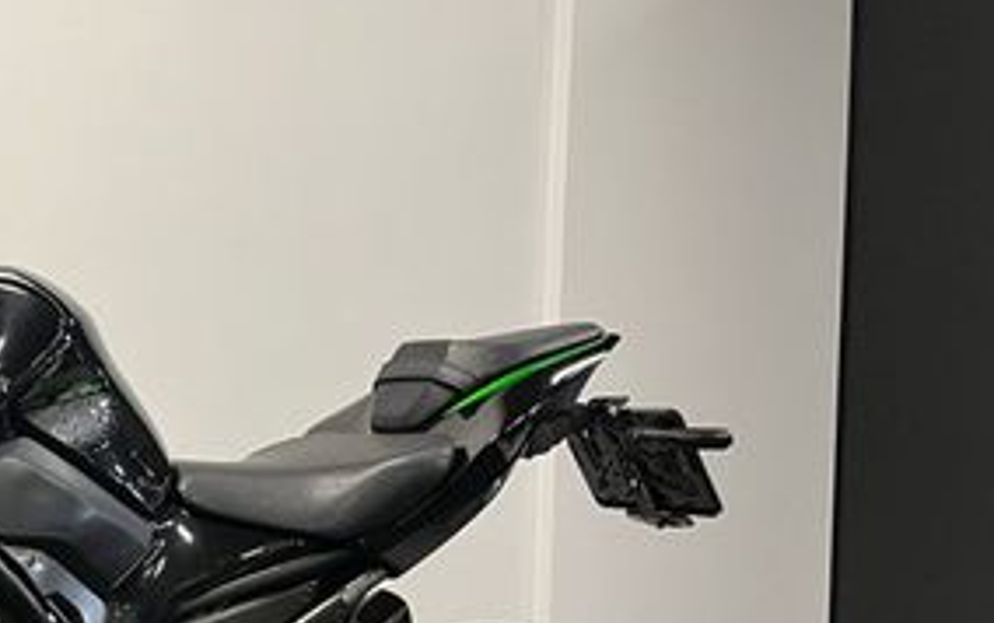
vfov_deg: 20.4
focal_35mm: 62
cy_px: 602
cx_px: -84
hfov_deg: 29.8
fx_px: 1681
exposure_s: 1/50
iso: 100
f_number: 1.6
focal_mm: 5.1
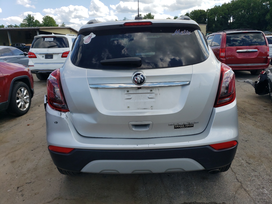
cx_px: 136
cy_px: 102
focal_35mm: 26
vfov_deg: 53.1
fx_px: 204
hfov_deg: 67.3
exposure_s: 1/2500
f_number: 1.5
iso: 50
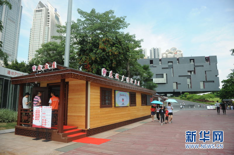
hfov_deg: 73.8
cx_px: 117
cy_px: 78
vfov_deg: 53.1
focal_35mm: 24
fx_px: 156
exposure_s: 1/2500
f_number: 3.5
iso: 400
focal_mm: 24
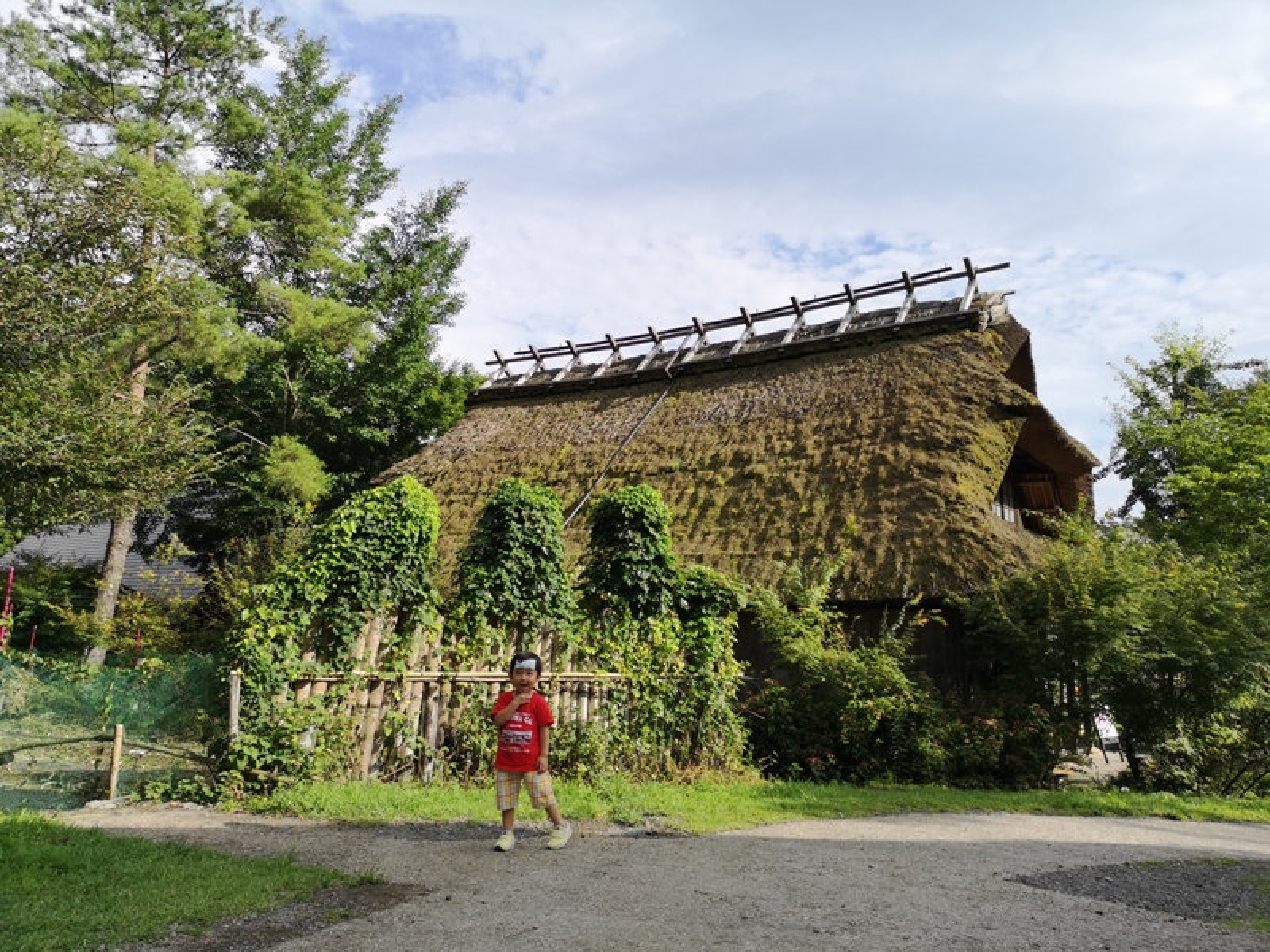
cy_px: 476
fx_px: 991
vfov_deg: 51.4
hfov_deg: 65.3
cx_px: 635
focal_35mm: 27
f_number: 1.8
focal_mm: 3.95
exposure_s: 1/1661
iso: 50
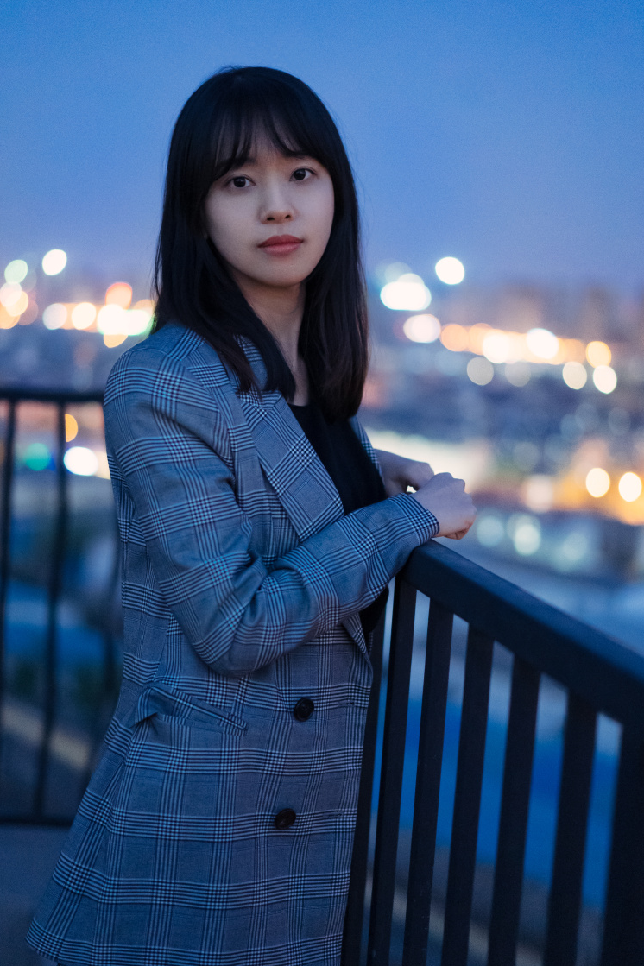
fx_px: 1583
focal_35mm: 59
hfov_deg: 23.0
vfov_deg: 33.9
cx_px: 310
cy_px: 485
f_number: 1.8
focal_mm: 55
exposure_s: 1/60
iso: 12800
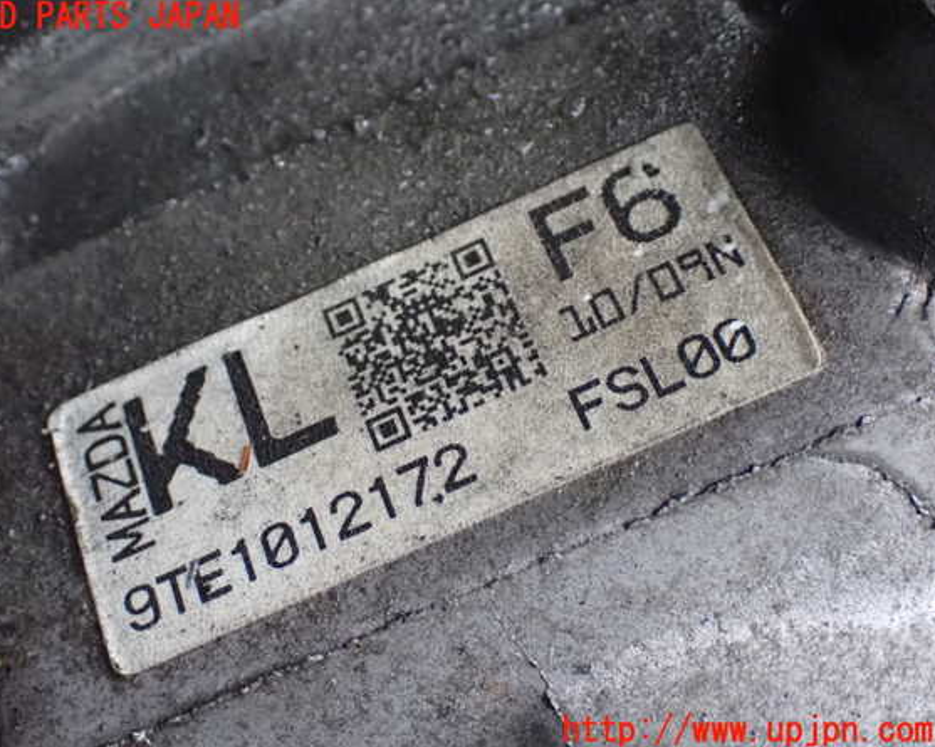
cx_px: 438
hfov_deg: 31.0
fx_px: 1687
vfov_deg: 25.0
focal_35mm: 61
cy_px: 374
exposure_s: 1/50
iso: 1600
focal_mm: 10.35
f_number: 3.5
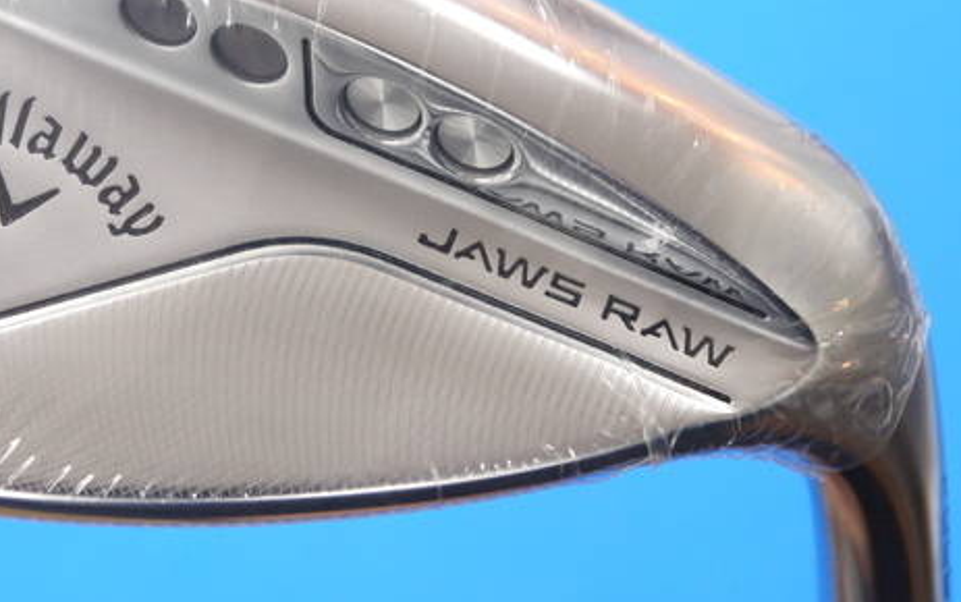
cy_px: 179
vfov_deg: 10.7
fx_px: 3223
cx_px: 345
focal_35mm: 123
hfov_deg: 16.9
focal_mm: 42
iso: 800
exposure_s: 1/80
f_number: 5.6
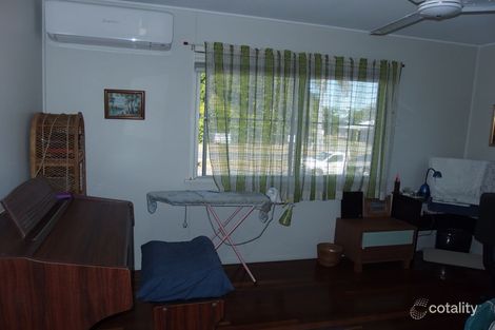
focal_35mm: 26
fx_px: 357
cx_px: 248
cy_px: 165
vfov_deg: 49.5
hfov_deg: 69.4
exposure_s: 1/400
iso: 100
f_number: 2.8
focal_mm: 4.7
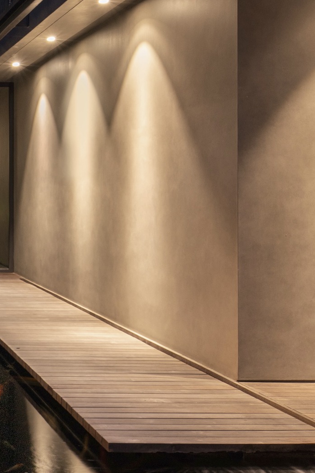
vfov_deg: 33.5
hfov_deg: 26.7
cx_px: 39
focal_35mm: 49
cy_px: -81
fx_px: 643
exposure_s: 1/10
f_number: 8
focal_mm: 17
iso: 400
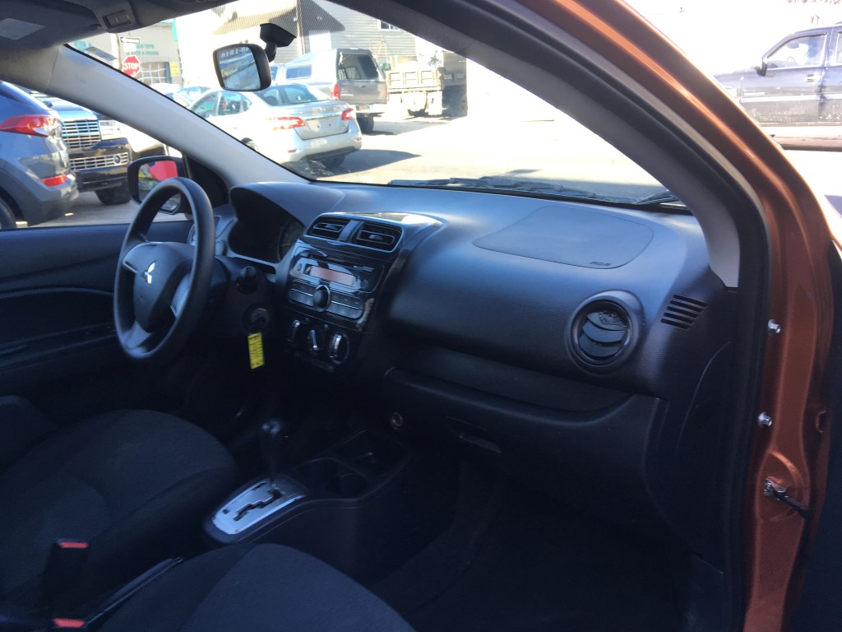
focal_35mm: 29
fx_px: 705
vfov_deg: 48.2
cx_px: 421
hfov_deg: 61.7
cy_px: 316
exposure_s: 1/120
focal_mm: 4.15
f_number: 2.2
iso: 32
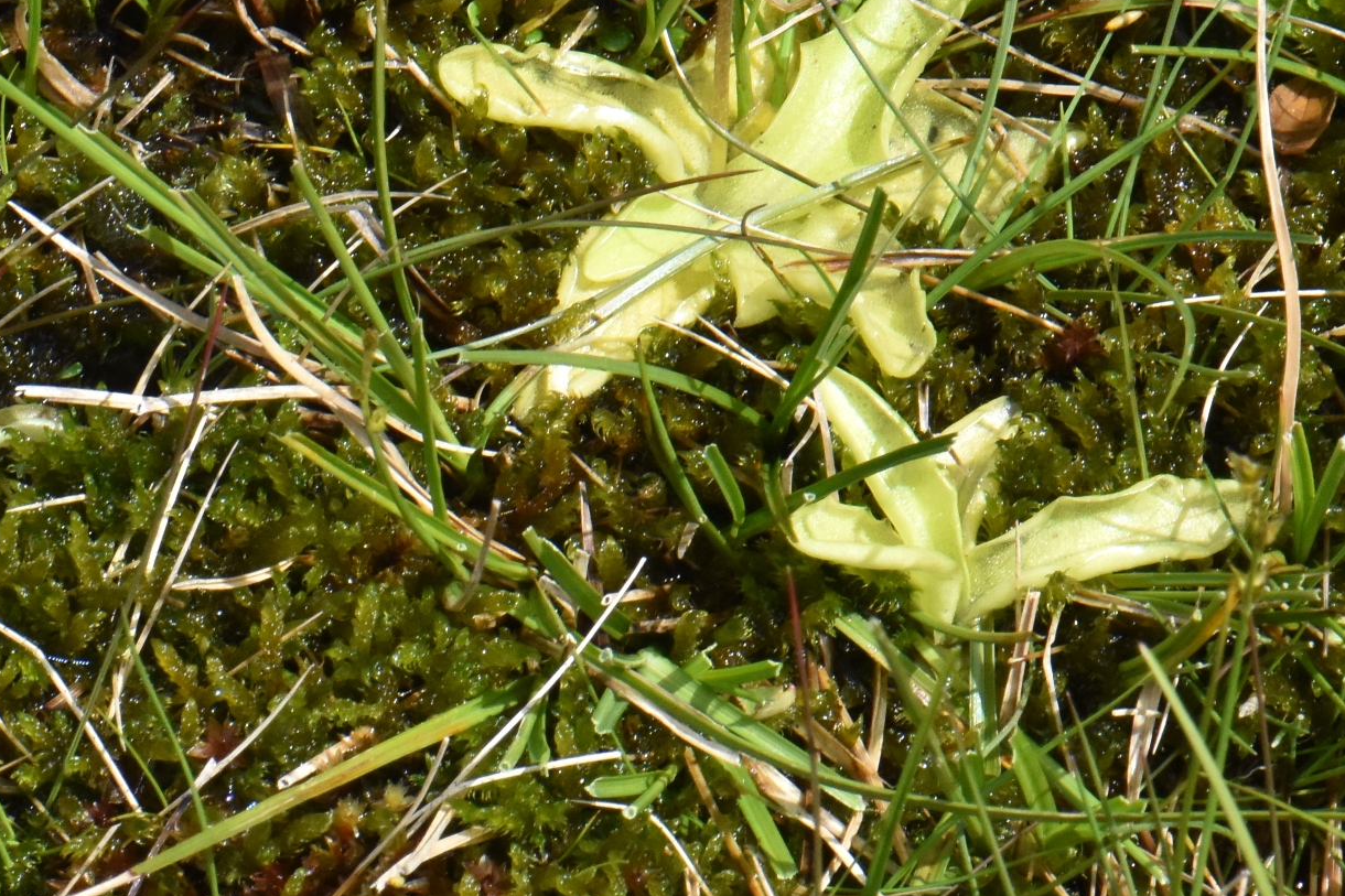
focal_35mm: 387
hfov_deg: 5.3
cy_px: 301
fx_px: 14464
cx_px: -51
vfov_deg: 3.5
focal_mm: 105
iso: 1600
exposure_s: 1/800
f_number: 20
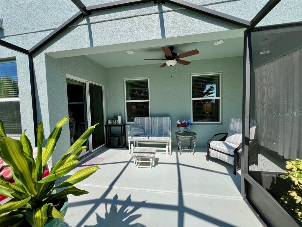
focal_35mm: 13
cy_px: 114
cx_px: 151
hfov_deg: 106.2
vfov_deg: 89.9
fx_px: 113
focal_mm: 1.57
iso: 32
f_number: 1.8
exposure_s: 1/445
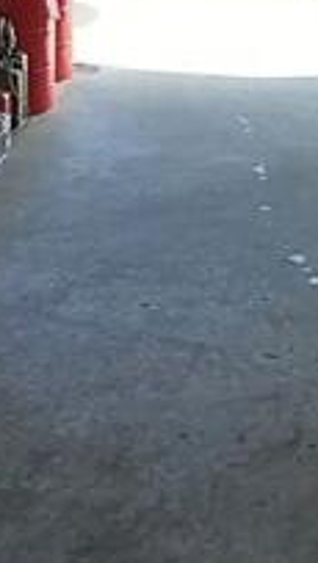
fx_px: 1063
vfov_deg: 26.5
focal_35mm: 71
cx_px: 426
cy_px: -108
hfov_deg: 16.0
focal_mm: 1.13
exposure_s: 1/100
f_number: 2.2
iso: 80
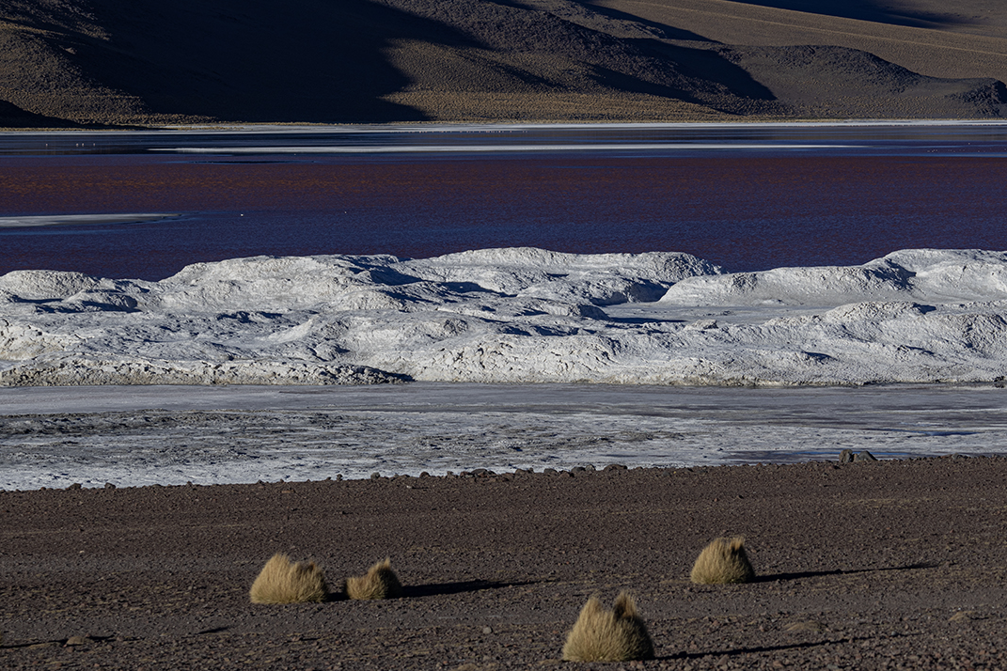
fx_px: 5286
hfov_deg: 10.9
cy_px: 268
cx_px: 541
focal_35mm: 189
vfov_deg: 7.3
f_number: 7.1
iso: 100
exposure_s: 1/200
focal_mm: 135
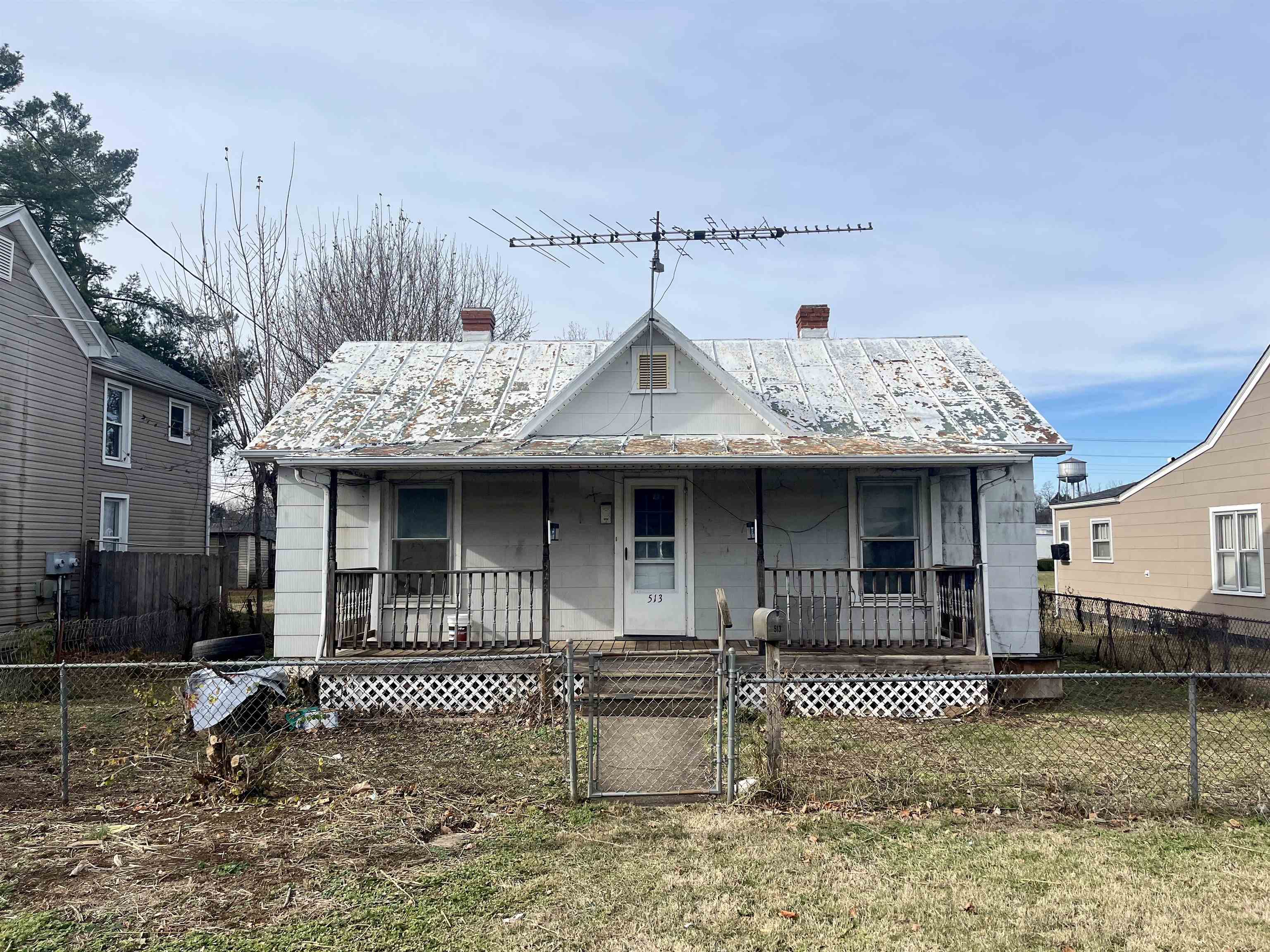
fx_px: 954
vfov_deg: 53.1
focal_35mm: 26
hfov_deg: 67.3
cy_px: 476
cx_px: 635
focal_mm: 5.1
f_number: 1.6
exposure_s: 1/4016
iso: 50
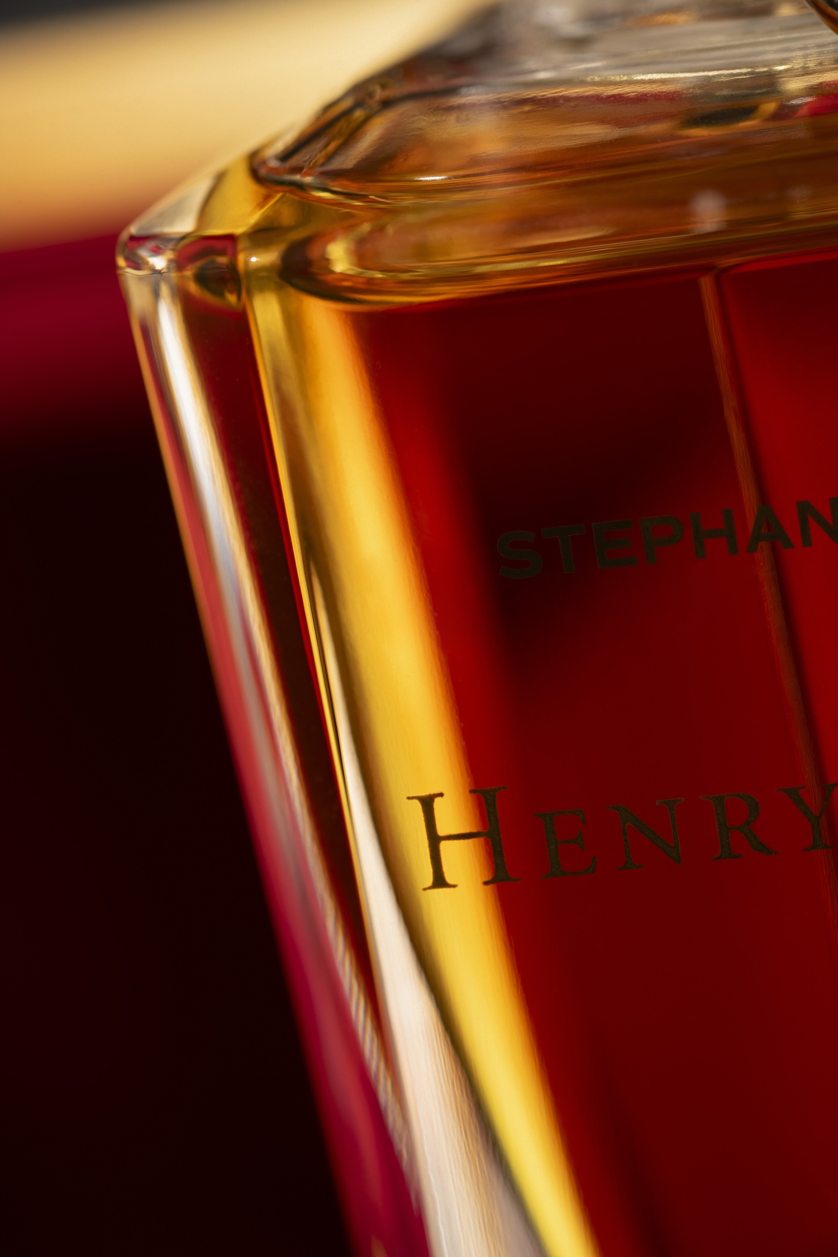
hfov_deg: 13.0
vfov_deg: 19.5
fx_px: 3666
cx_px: 419
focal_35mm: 105
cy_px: 628
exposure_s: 1/200
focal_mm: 105
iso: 100
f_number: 16
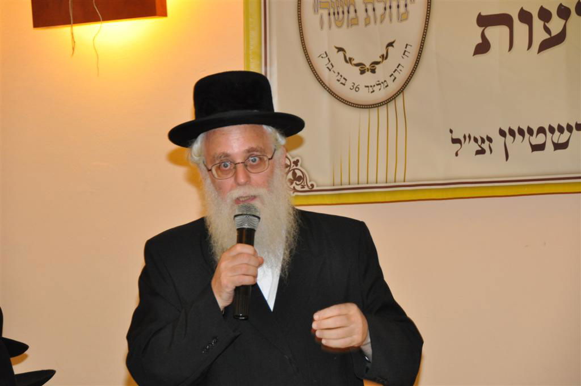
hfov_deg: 14.4
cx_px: 290
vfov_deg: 9.6
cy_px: 193
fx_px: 2297
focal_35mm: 142
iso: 800
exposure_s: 1/60
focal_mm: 95
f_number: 5.3
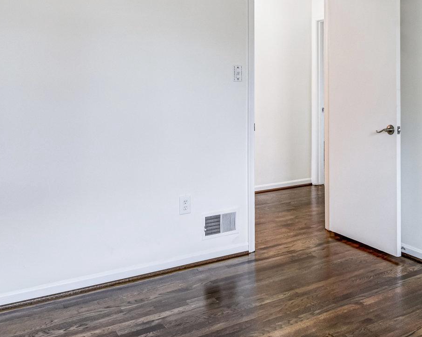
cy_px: 83
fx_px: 450
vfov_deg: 40.0
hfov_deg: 49.0
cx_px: 298
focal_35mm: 36
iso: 400
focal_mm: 17
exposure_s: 1/10
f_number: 8
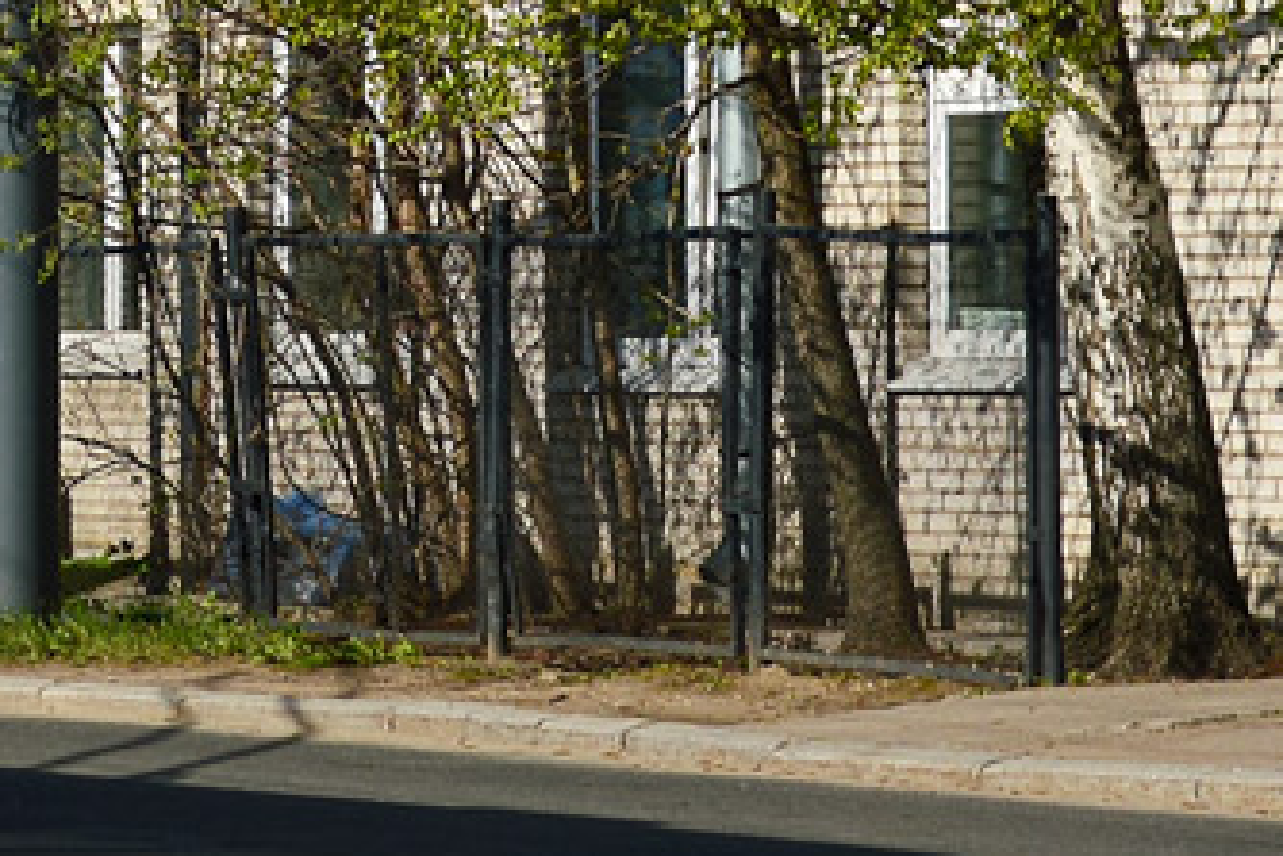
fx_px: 10090
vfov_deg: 4.8
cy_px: -330
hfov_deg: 7.0
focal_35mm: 283
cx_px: -1222
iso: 100
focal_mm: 42
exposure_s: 1/800
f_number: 5.6
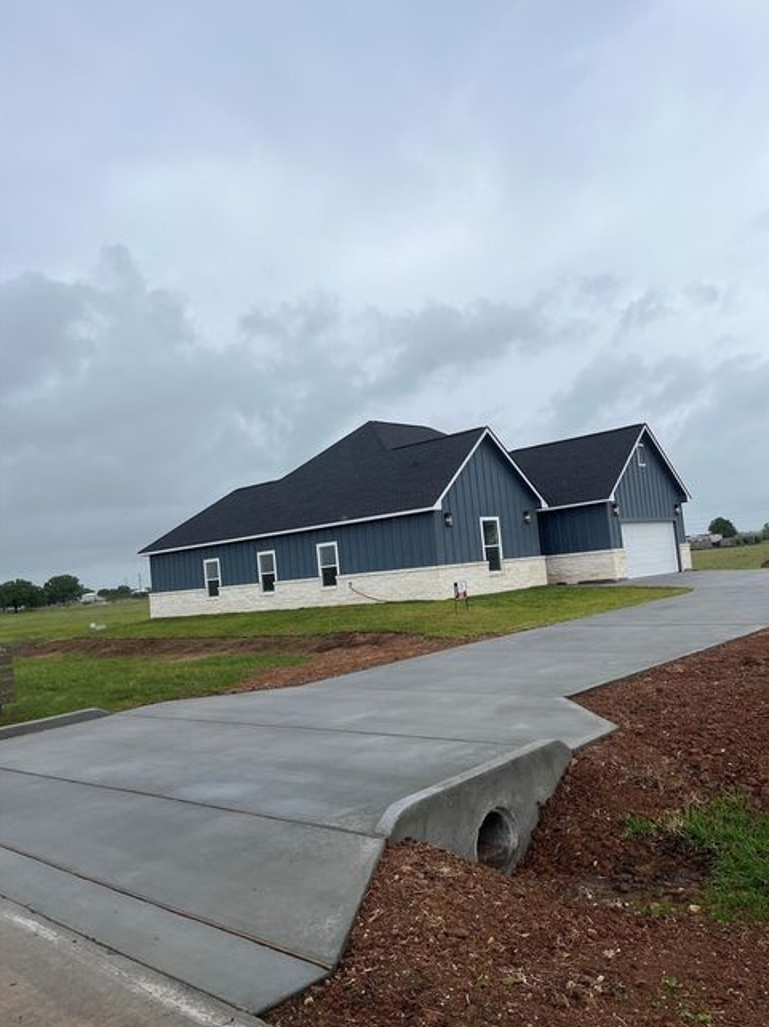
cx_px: 395
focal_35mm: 27
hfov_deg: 51.3
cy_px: 513
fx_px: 800
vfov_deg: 65.3
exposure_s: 1/2967
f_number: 1.6
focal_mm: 5.1
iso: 50
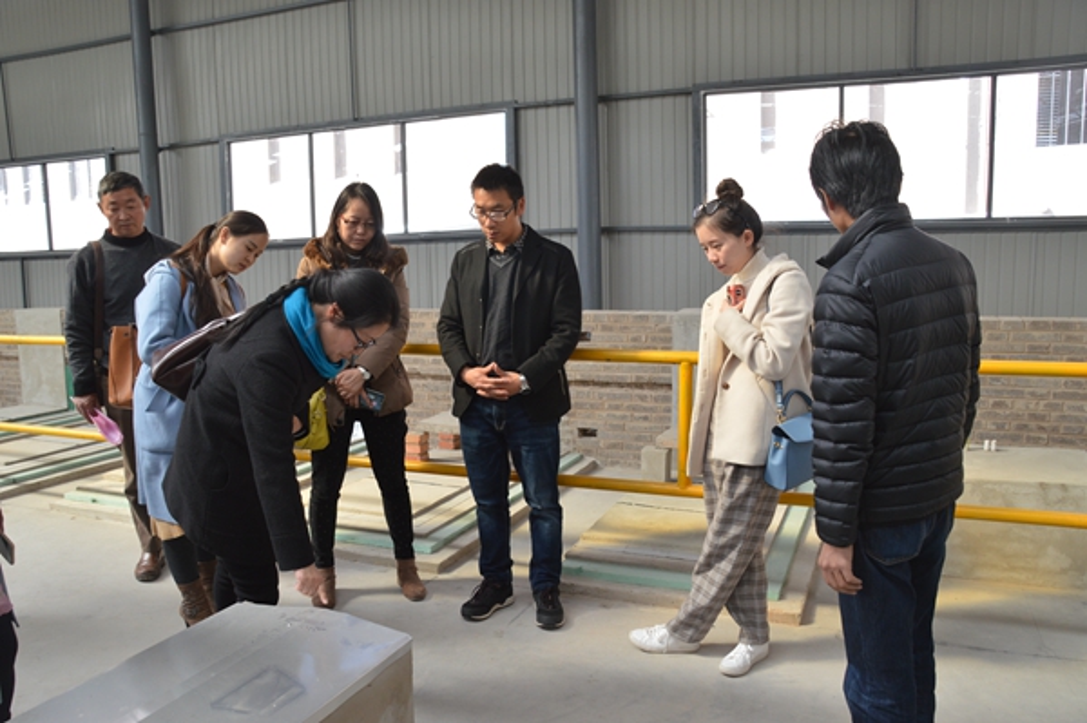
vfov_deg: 47.9
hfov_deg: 67.4
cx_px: 544
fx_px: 815
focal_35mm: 27
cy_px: 362
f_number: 7.1
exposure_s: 1/100
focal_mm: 18
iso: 400
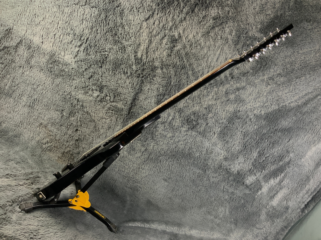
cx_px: 160
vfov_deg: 48.2
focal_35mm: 29
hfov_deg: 61.7
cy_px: 120
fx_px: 269
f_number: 1.8
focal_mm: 3
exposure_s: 1/60
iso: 125
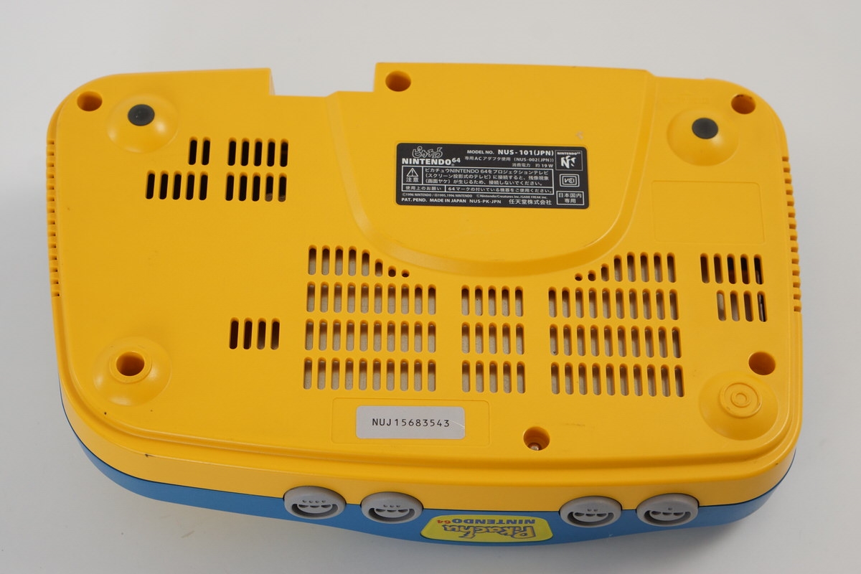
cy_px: 287
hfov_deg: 27.0
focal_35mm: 75
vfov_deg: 18.2
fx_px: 1794
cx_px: 430
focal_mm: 50
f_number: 6.3
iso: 500
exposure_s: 1/80
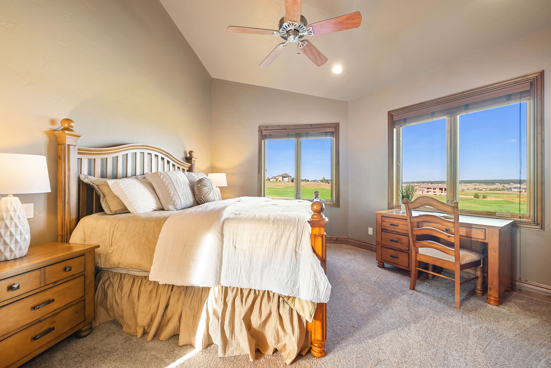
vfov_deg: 81.2
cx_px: 276
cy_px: 184
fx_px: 214
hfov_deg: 104.3
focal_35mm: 14
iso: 800
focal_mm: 14
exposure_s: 1/4
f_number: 9
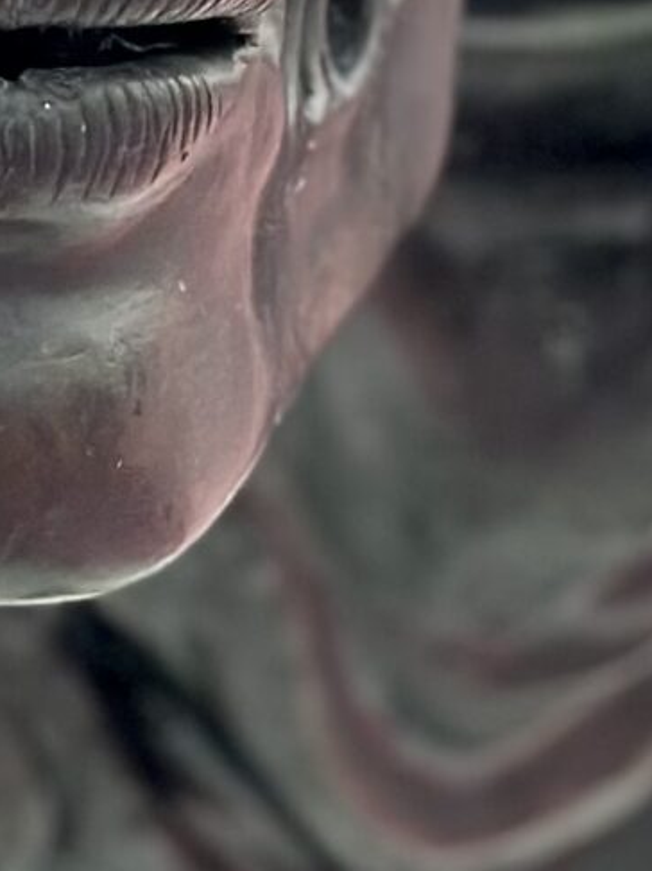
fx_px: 6359
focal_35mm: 253
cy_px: -391
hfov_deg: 5.8
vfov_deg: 7.7
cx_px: -177
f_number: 1.78
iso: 160
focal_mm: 6.86
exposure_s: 1/49
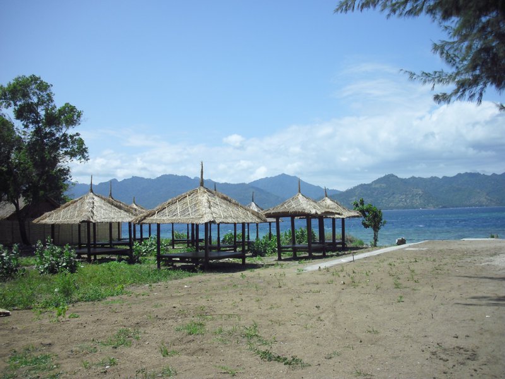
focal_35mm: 38
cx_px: 252
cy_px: 190
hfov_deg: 49.0
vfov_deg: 37.7
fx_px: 554
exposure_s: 1/320
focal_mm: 6.2
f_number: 8
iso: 100
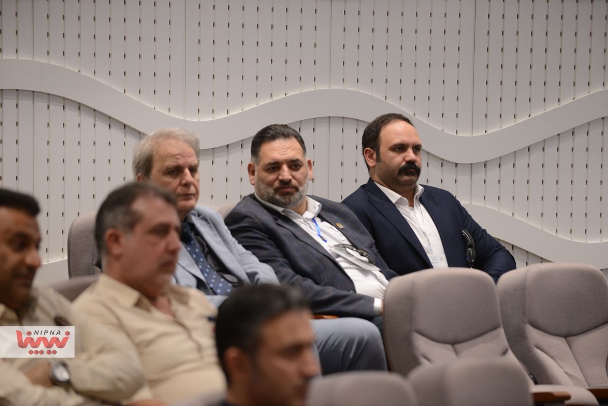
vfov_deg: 6.9
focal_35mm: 200
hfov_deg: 10.3
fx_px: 3378
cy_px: 203
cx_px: 304
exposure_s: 1/125
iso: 800
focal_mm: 200
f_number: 4
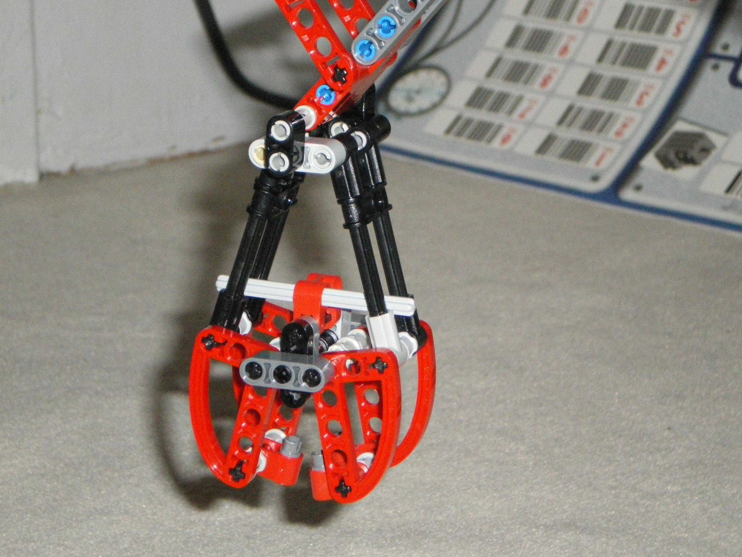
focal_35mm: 119
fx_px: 2551
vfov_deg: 12.5
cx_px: 392
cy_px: 276
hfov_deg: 16.5
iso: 800
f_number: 5.9
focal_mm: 18.9
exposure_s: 1/100
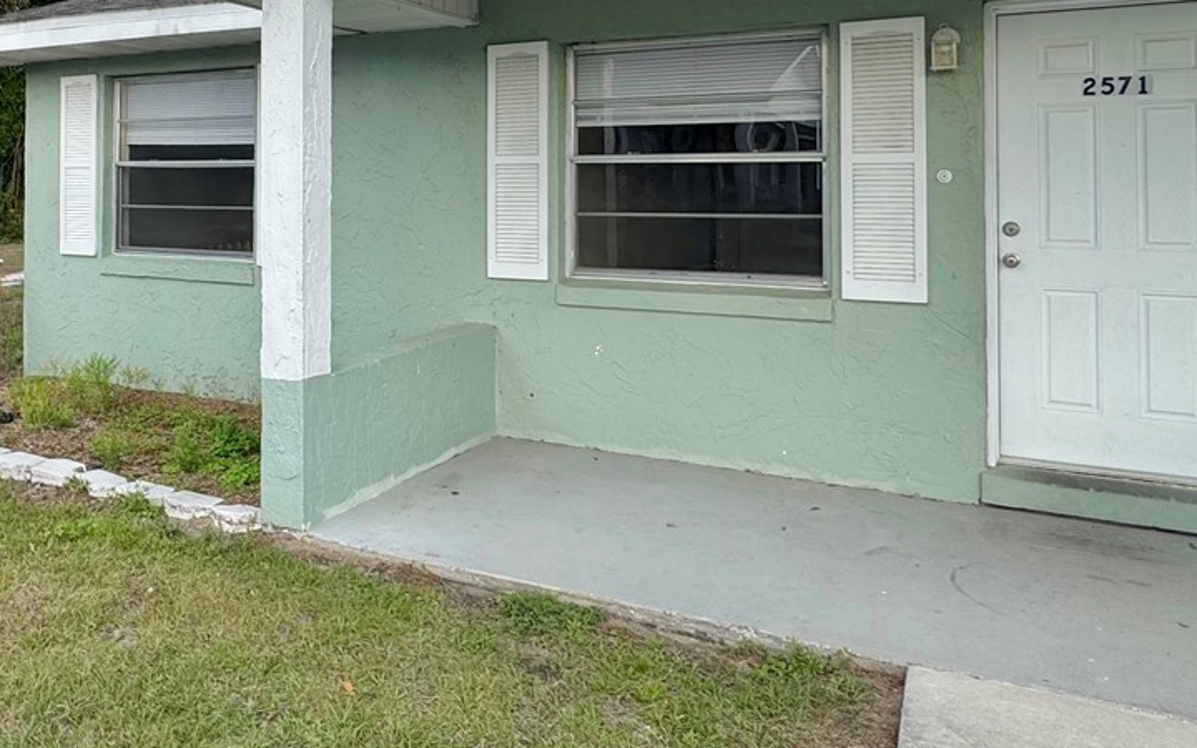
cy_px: 165
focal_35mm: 33
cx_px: 362
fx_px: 1077
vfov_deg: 37.2
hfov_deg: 56.4
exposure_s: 1/620
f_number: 2.2
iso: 40
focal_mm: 2.22
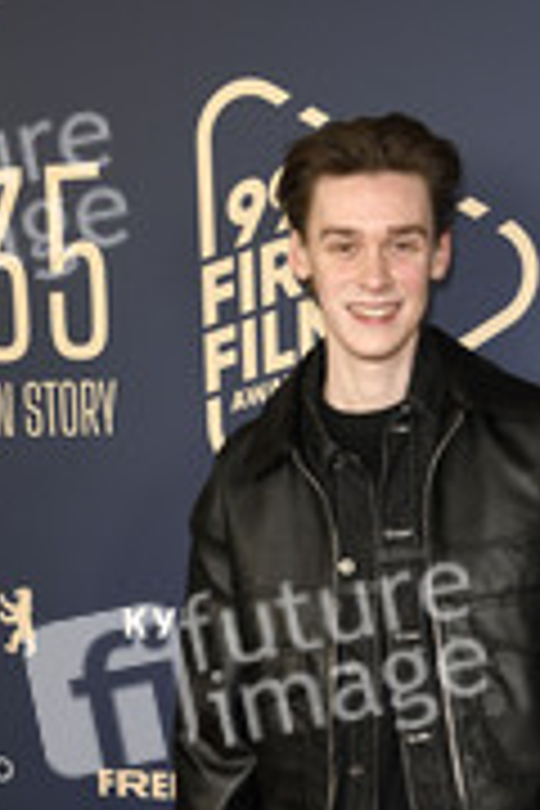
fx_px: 1800
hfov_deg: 17.0
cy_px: 896
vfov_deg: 23.7
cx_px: 387
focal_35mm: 80
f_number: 5
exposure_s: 1/320
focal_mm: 36
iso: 640
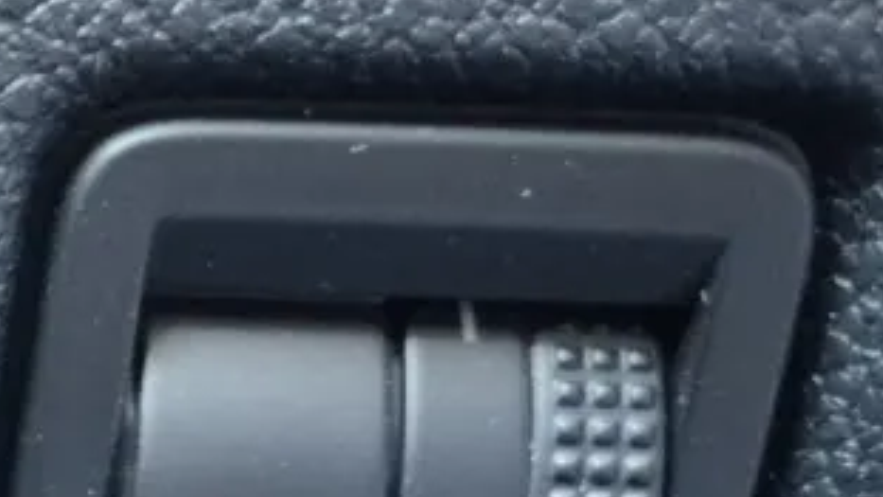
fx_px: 2716
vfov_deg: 10.3
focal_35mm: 116
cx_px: -1116
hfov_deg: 14.0
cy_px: 562
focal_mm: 5.4
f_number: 1.8
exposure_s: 1/33
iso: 1600
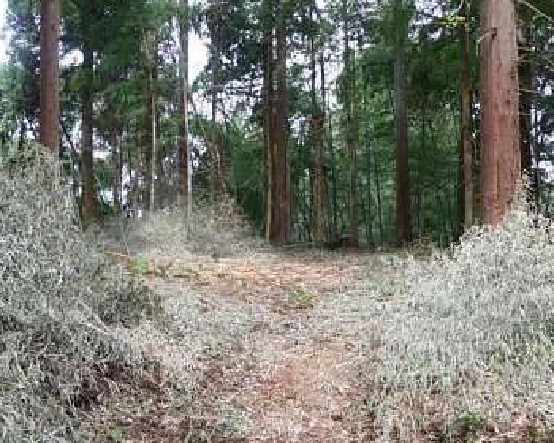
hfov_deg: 46.8
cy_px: 226
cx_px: 294
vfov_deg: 38.2
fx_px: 639
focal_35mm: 39
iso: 80
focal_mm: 7.4
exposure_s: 1/50
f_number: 3.2
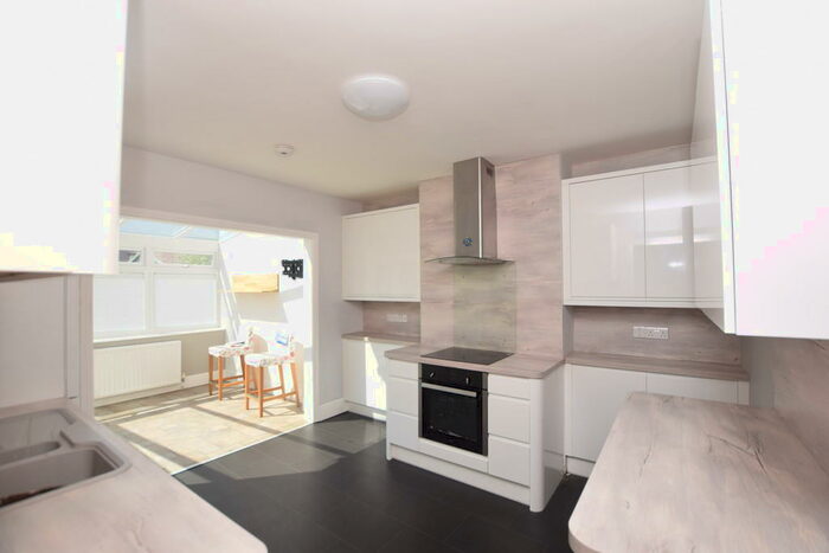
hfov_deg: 100.4
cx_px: 414
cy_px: 276
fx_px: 345
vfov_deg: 77.4
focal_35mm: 15
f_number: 4.5
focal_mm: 10
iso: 100
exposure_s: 1/200
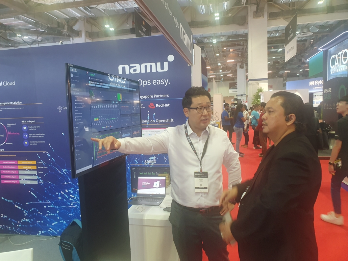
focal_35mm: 26
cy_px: 130
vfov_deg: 53.1
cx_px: 174
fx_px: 261
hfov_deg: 67.3
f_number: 2.4
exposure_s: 1/50
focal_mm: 4.32
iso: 320
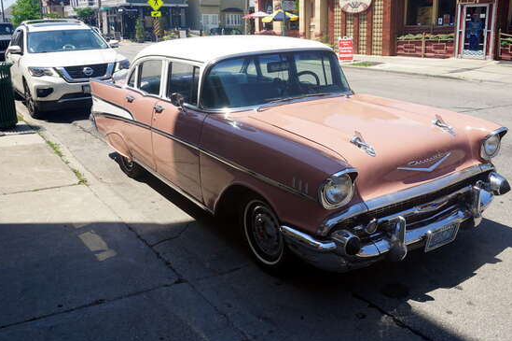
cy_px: 152
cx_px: 308
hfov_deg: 54.1
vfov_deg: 37.7
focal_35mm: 35
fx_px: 497
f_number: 10
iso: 100
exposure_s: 1/100
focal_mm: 16
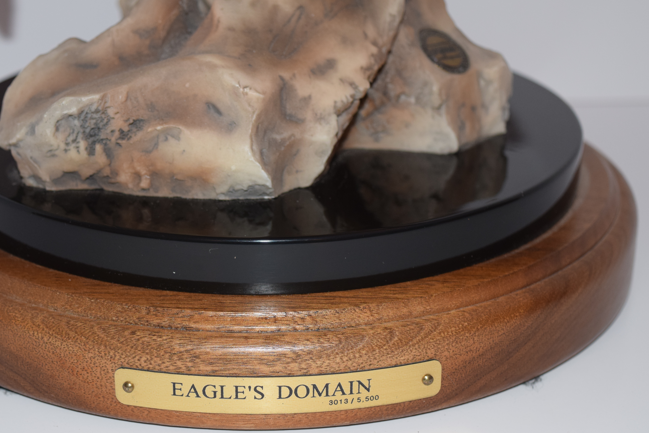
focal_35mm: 86
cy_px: 231
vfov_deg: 15.9
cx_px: 277
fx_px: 1550
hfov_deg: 23.6
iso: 720
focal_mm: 48
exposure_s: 1/25
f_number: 5.3
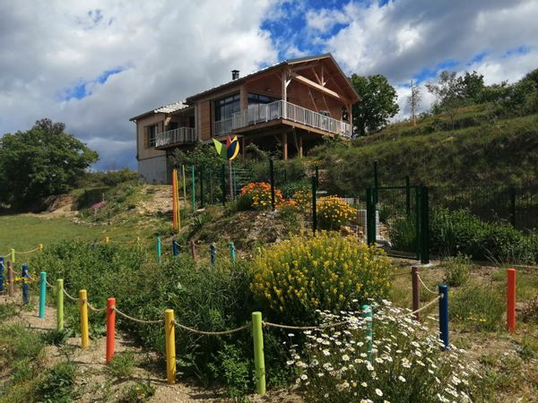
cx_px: 269
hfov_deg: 67.3
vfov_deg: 53.1
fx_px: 404
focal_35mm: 26
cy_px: 202
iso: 50
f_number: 1.8
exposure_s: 1/2513
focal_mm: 3.46
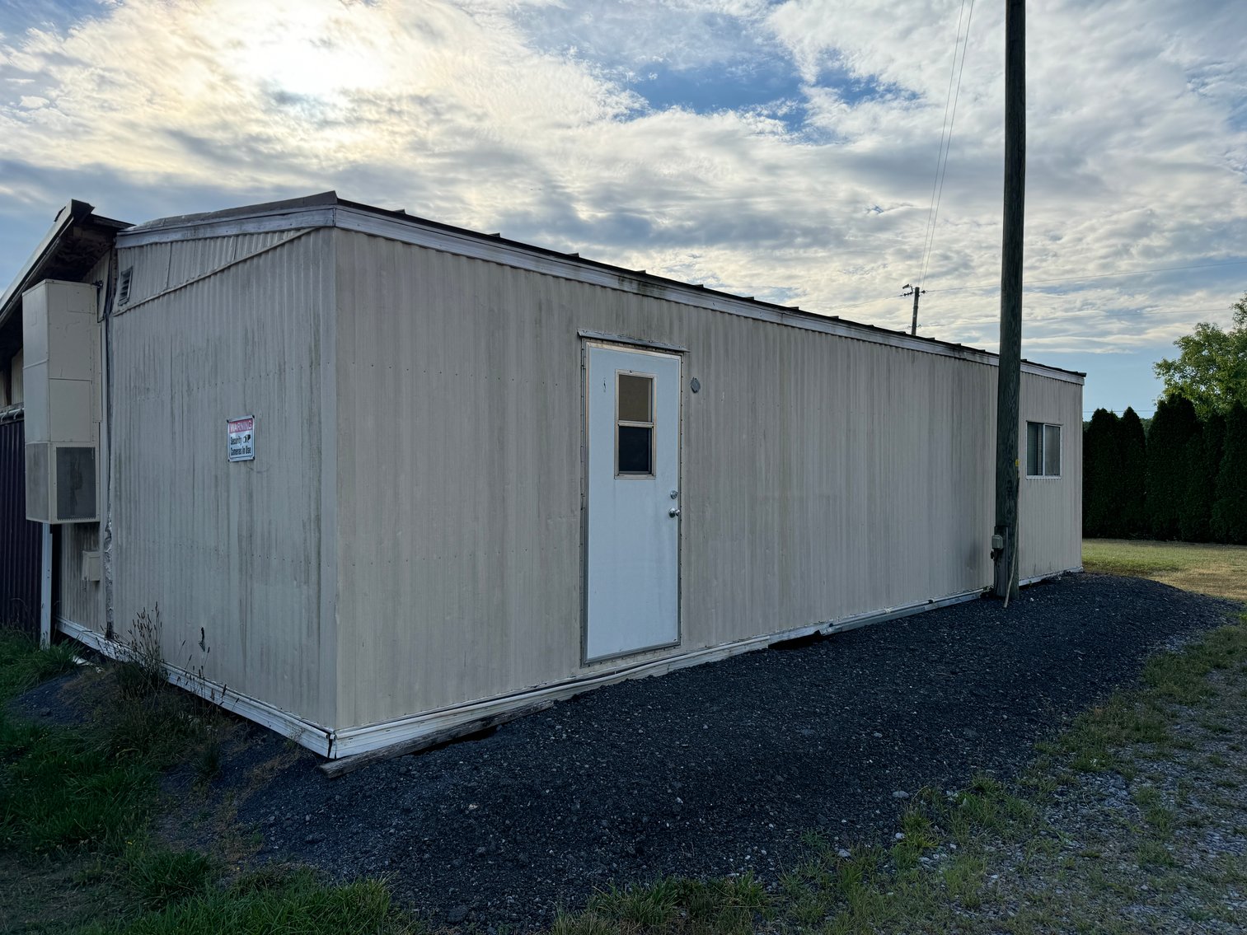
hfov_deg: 71.6
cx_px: 624
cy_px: 468
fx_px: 865
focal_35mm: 24
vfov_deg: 56.8
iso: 80
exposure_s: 1/3413
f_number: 1.78
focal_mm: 6.76
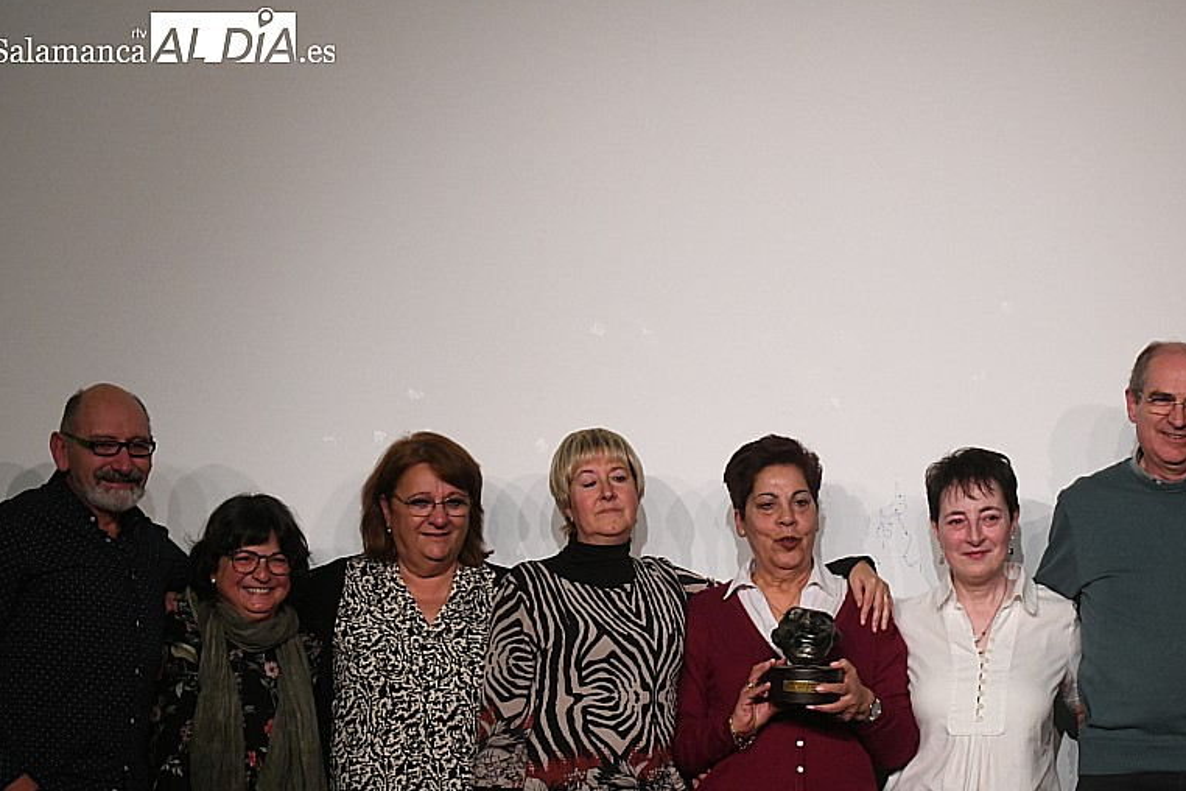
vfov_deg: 10.9
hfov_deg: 16.2
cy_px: 529
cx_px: 858
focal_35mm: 126
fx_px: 4151
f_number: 9
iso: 5000
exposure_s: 1/160
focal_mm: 80
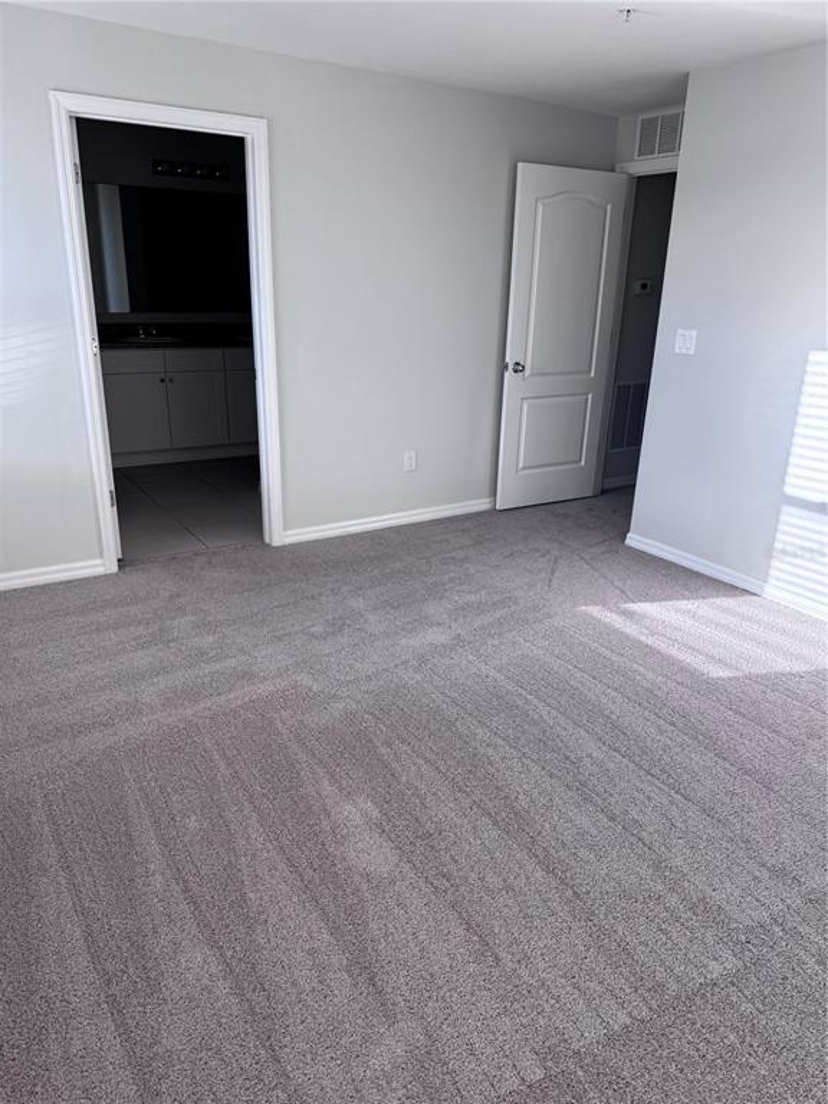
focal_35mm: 24
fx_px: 765
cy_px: 552
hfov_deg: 56.8
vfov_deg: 71.6
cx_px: 414
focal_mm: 6.76
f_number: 1.78
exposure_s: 1/296
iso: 80
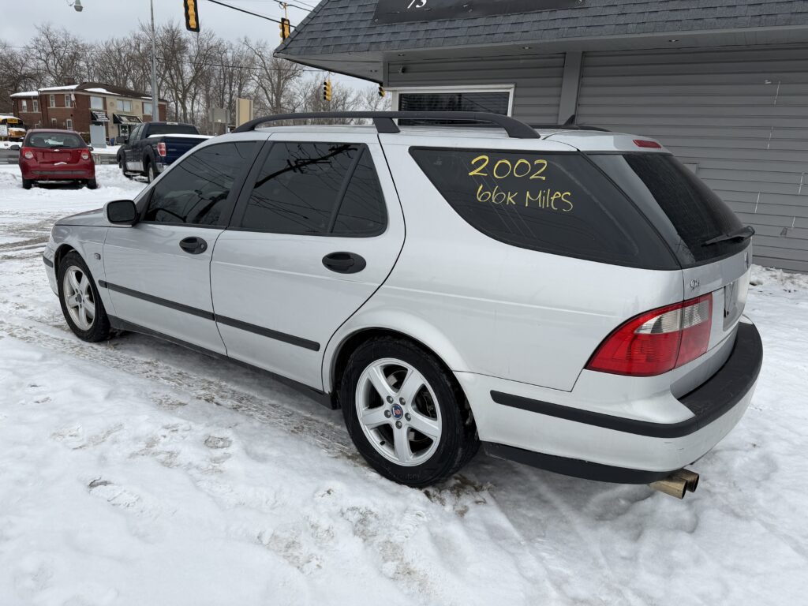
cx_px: 404
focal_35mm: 24
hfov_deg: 71.6
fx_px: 560
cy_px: 303
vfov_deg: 56.8
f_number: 1.78
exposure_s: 1/3759
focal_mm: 6.76
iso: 80
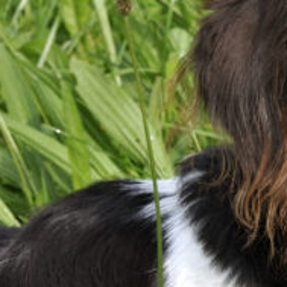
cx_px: 235
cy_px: 188
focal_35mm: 483
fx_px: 4531
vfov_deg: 3.6
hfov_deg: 3.6
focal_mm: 70
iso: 200
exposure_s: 1/250
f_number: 9
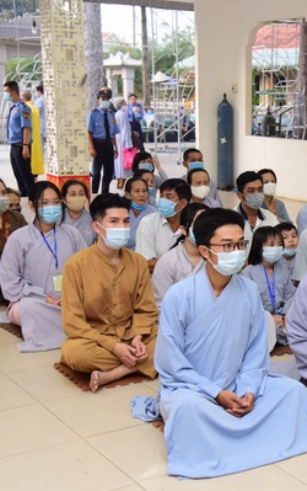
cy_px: 260
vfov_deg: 32.4
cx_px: 300
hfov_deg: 20.1
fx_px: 842
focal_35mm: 63
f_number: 4.5
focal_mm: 38
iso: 1000
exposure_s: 1/60
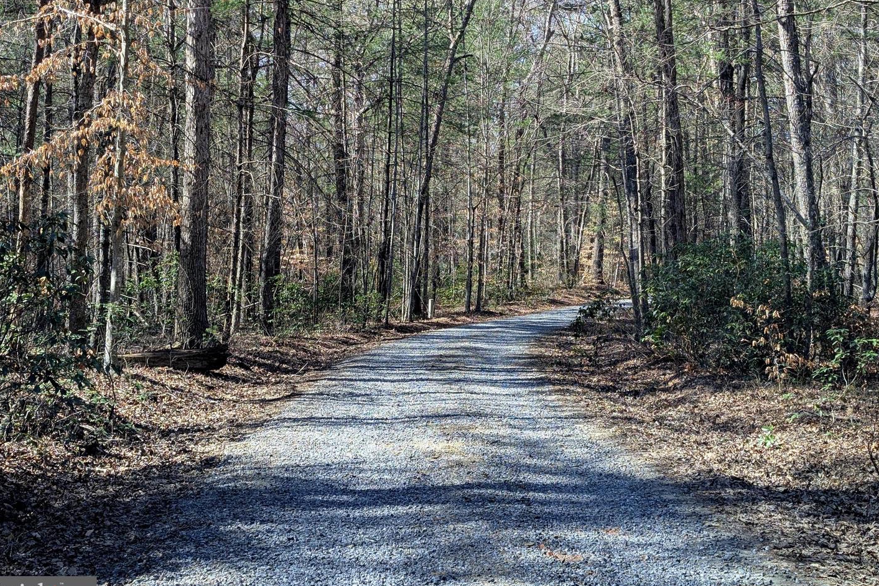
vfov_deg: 26.0
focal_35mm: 52
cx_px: 435
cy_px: 275
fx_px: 1270
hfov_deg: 38.2
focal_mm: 6.9
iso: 20
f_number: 1.68
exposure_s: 1/175
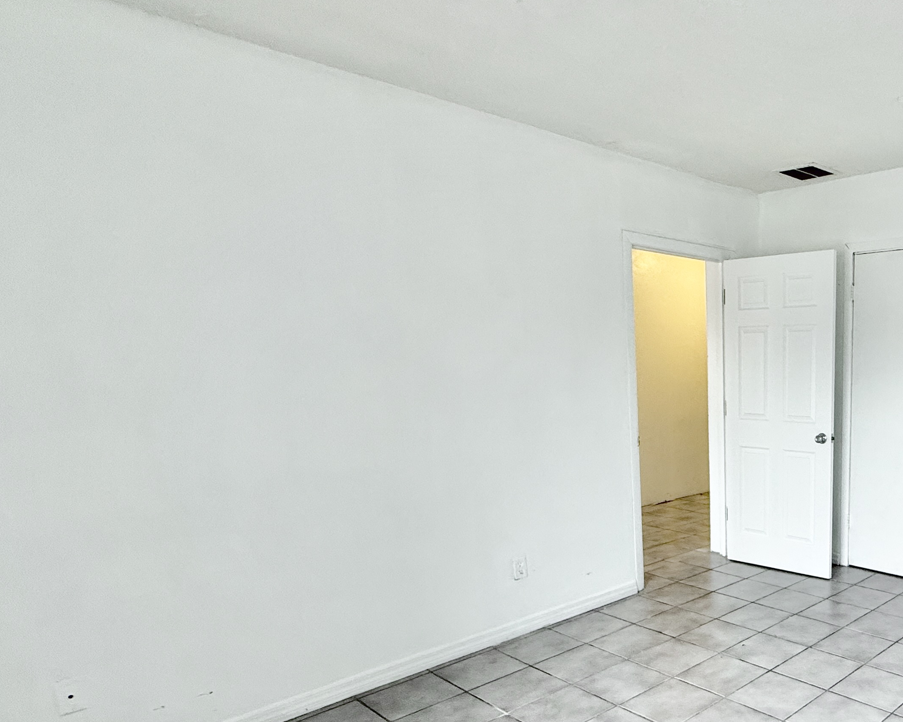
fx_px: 695
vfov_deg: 53.9
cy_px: 477
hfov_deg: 58.2
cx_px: 782
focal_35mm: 26
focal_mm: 2.22
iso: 160
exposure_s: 1/99
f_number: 2.2
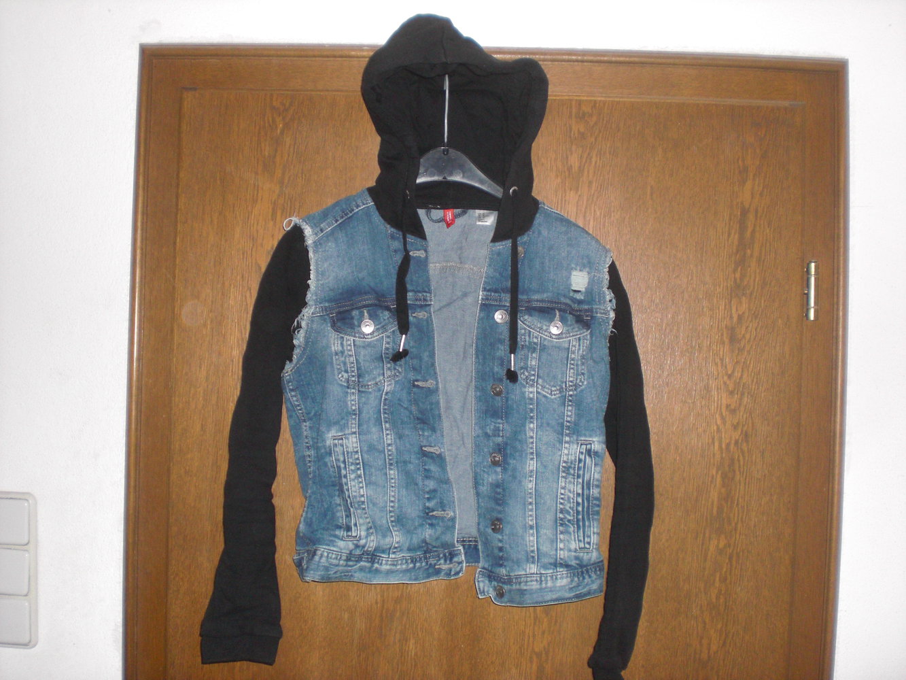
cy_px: 340
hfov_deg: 49.0
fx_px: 995
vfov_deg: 37.7
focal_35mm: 38
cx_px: 453
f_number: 3.1
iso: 200
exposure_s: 1/60
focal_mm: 6.3
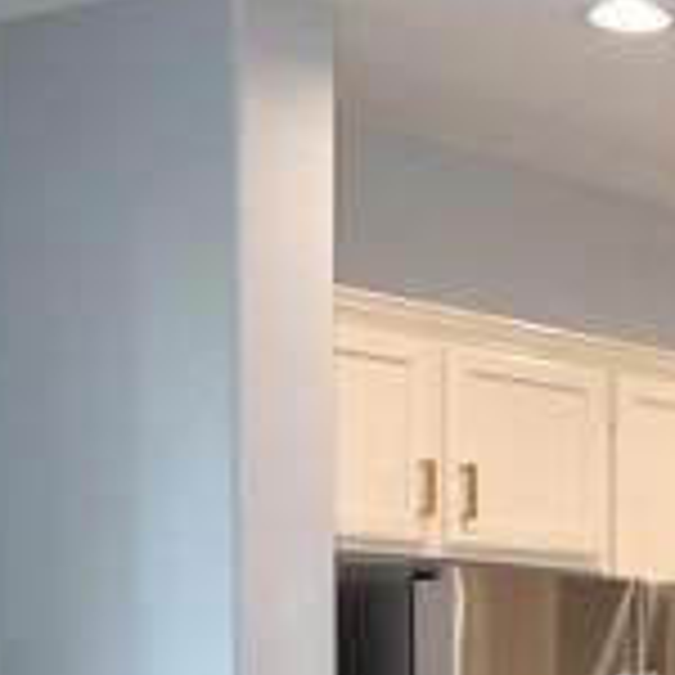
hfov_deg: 14.9
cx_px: 1305
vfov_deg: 16.6
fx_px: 2162
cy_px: 916
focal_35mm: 98
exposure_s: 1/60
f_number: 3.5
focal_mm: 18
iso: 1000
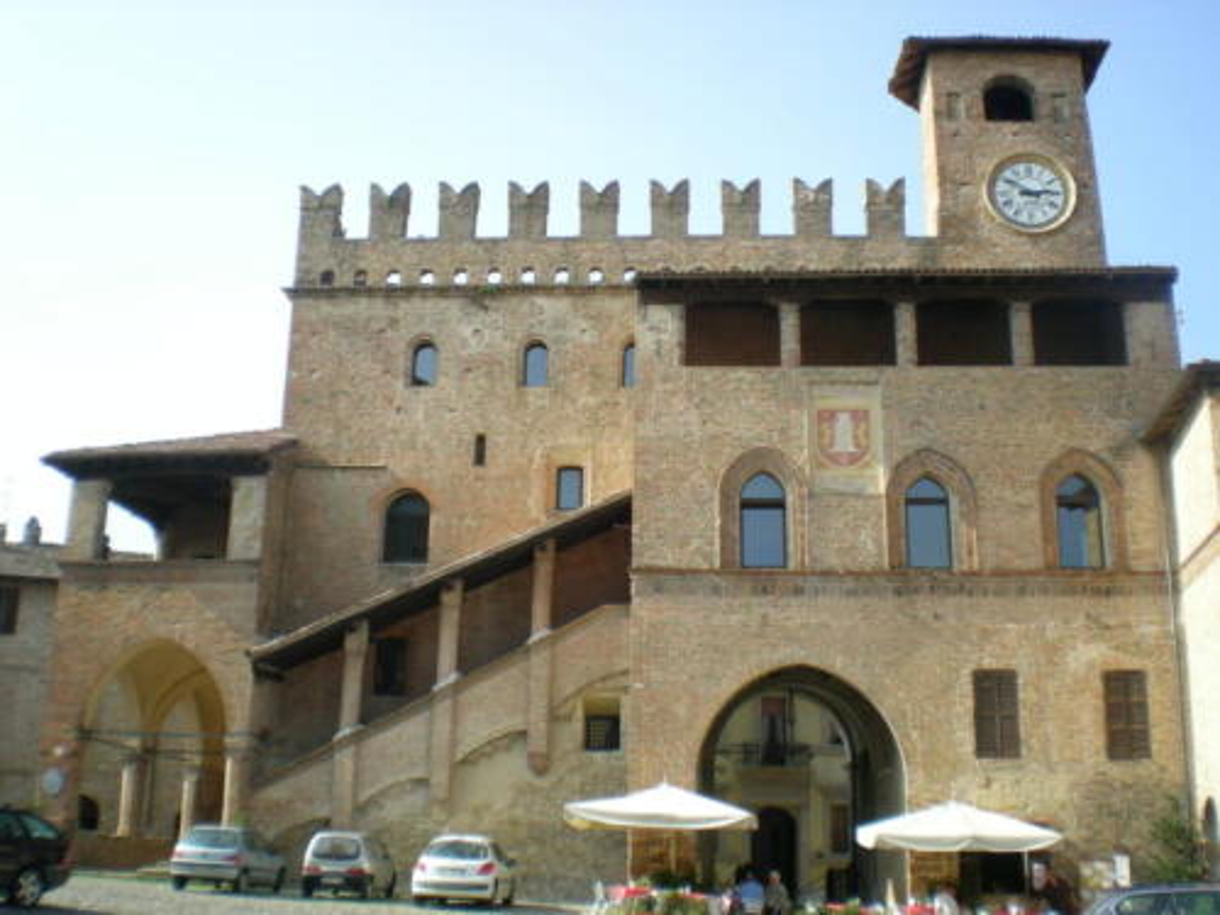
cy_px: 458
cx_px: 610
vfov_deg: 37.7
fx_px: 1339
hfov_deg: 49.0
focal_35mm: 38
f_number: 4.6
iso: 50
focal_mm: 6.3
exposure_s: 1/169
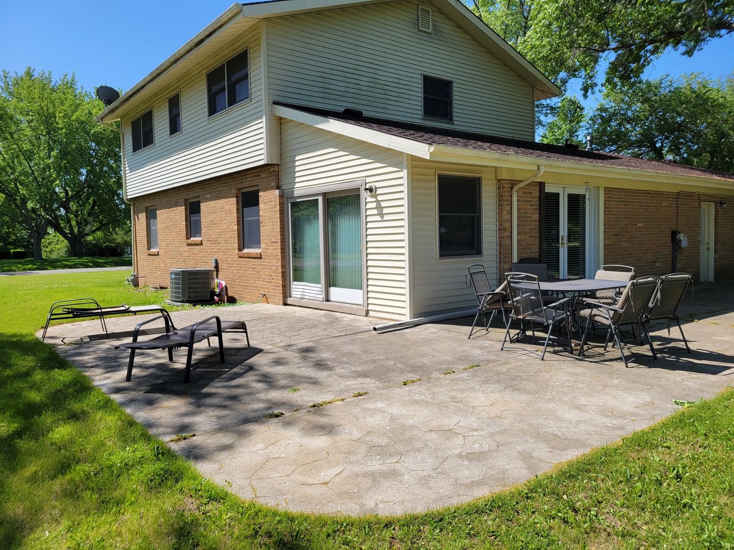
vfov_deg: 53.1
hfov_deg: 67.3
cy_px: 275
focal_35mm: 26
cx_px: 367
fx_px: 551
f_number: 1.8
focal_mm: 5.4
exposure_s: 1/1910
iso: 40
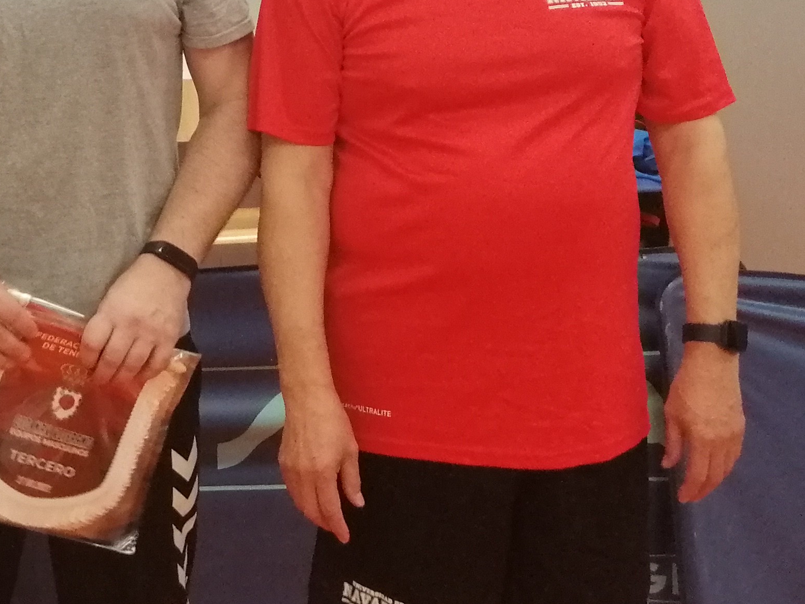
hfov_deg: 21.2
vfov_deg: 16.1
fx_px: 2070
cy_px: -53
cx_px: -12
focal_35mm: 89
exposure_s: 1/33.3
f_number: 1.8
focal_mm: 3.95
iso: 250
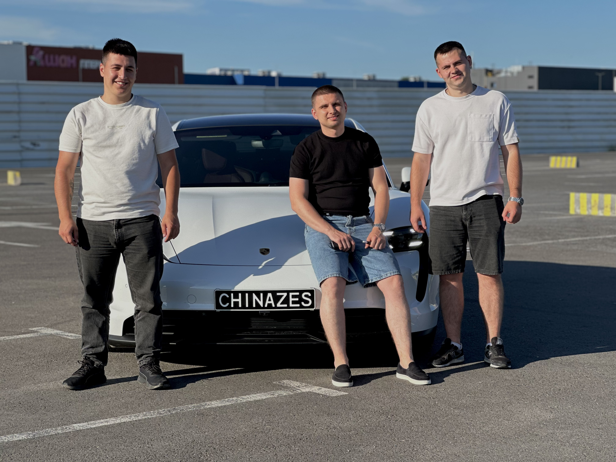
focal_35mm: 77
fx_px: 1370
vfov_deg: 19.1
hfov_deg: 25.3
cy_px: 231
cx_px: 308
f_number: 2.8
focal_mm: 9
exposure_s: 1/513
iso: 32
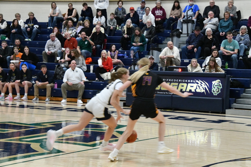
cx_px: 126
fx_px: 732
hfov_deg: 19.5
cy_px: 84
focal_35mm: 105
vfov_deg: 13.0
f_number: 13
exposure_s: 1/160
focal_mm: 105
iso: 16000
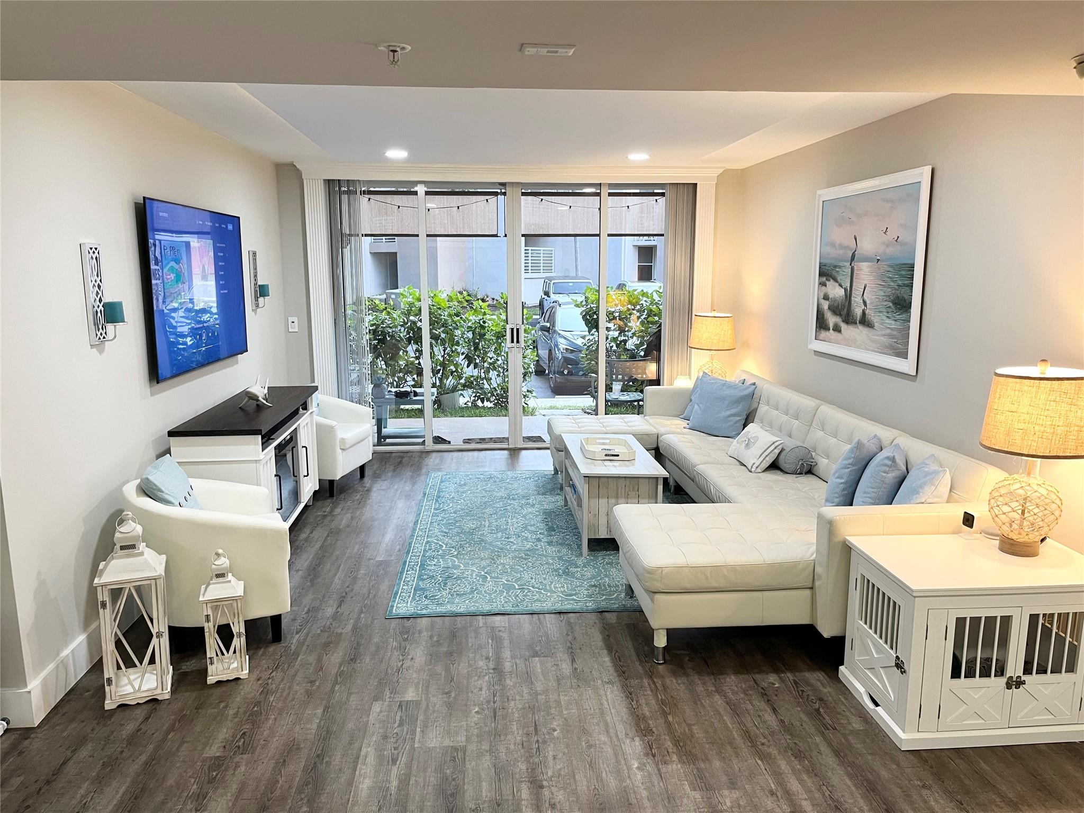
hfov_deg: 67.3
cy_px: 406
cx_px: 542
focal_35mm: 26
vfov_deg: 53.1
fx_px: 814
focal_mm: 5.1
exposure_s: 1/60
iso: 80
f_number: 1.6
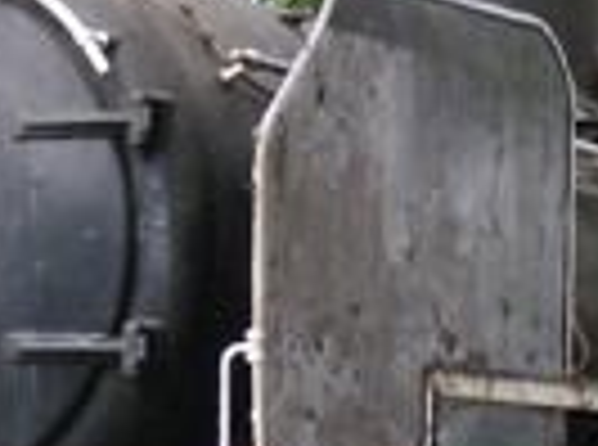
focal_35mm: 256
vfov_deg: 5.8
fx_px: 4411
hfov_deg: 7.8
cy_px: 441
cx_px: 396
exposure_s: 1/30.1
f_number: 3.5
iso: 189
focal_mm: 8.8
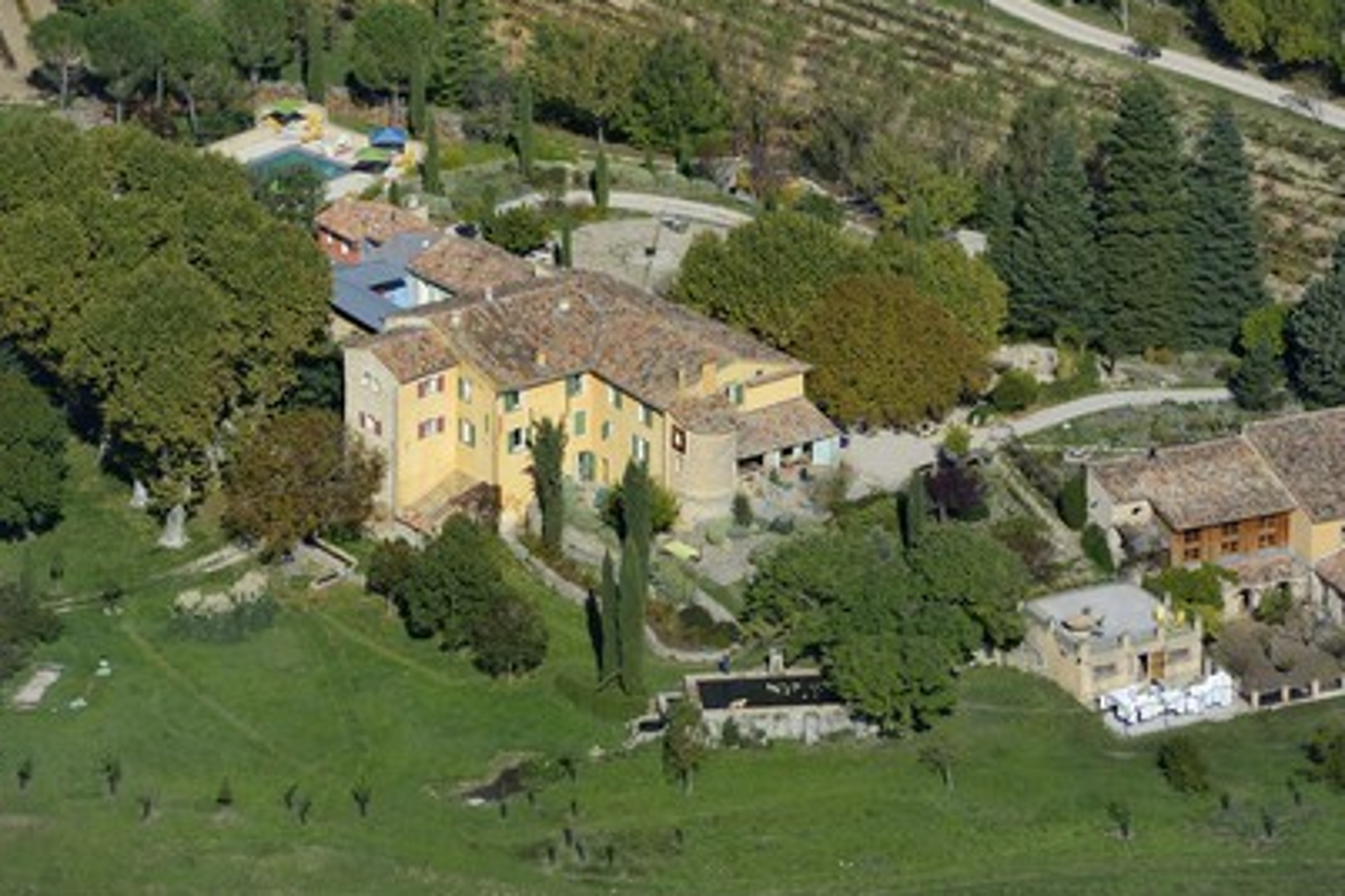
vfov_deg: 6.6
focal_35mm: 209
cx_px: 656
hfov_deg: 9.8
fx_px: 7808
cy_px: 441
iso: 800
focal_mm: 200
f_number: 8
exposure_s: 1/2000
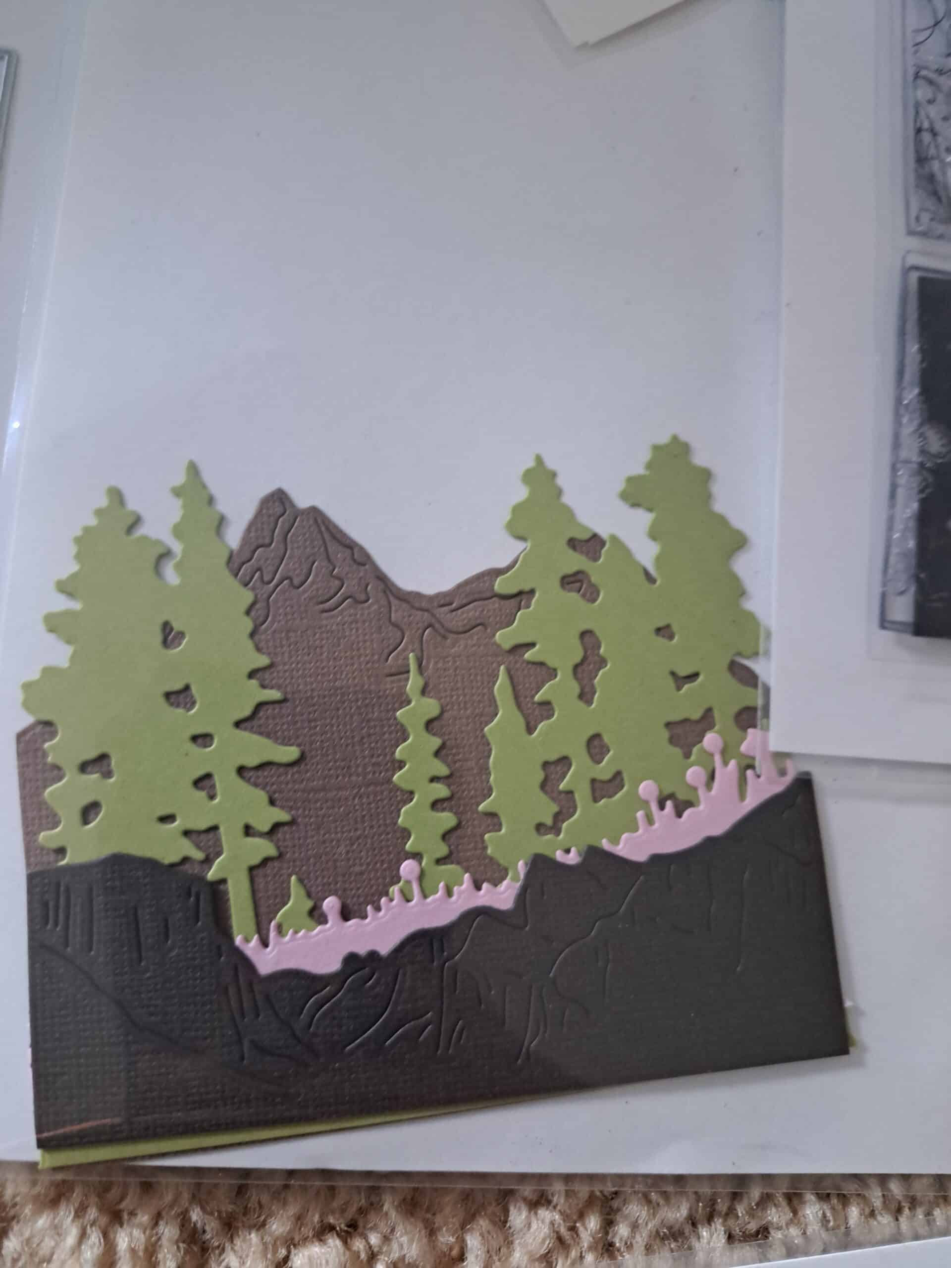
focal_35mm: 24
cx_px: 476
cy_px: 634
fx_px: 879
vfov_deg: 71.6
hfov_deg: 56.8
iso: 500
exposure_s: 1/30
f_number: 1.8
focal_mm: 5.23
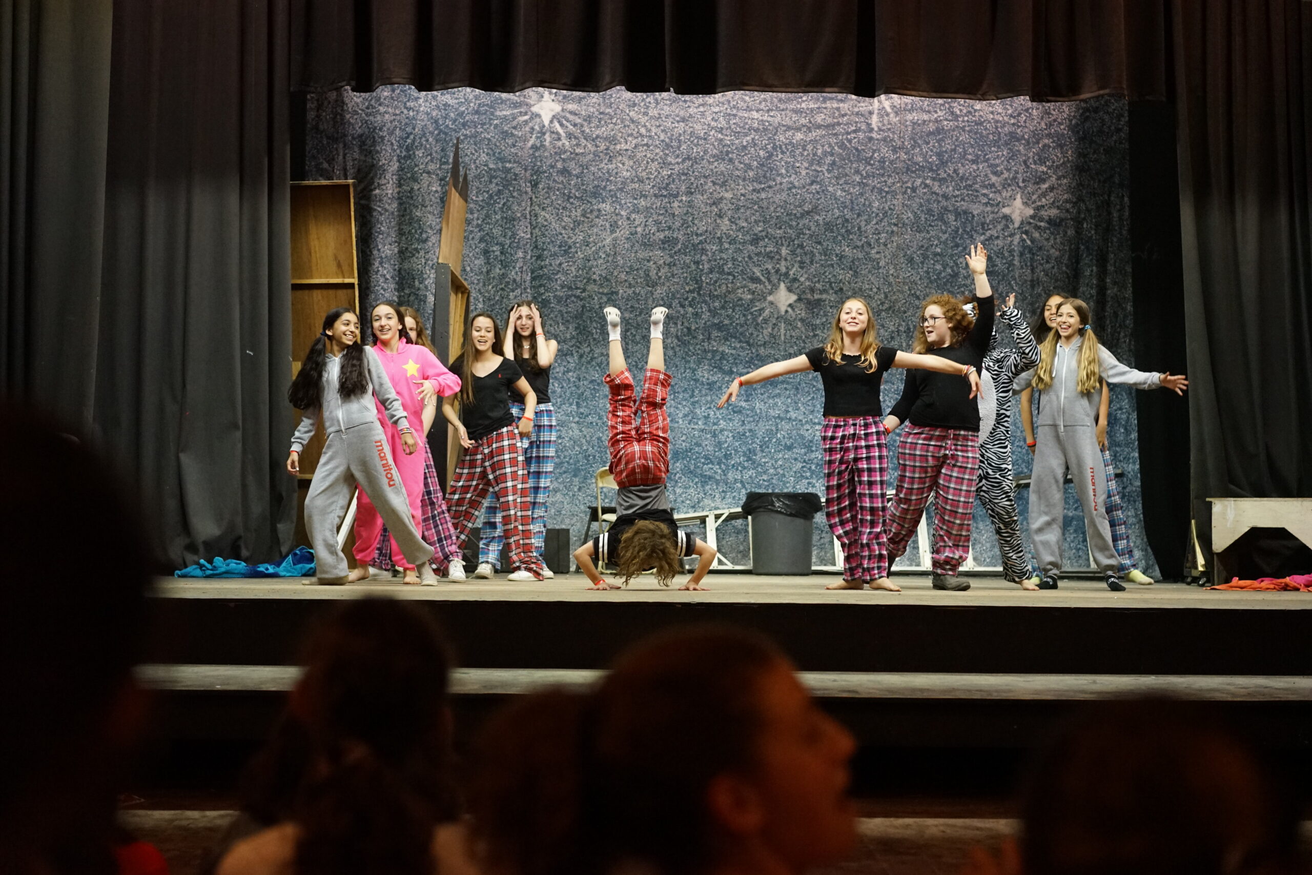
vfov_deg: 24.6
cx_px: 656
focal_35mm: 55
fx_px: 2004
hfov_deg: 36.2
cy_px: 438
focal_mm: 55
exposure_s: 1/250
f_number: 2.8
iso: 4000
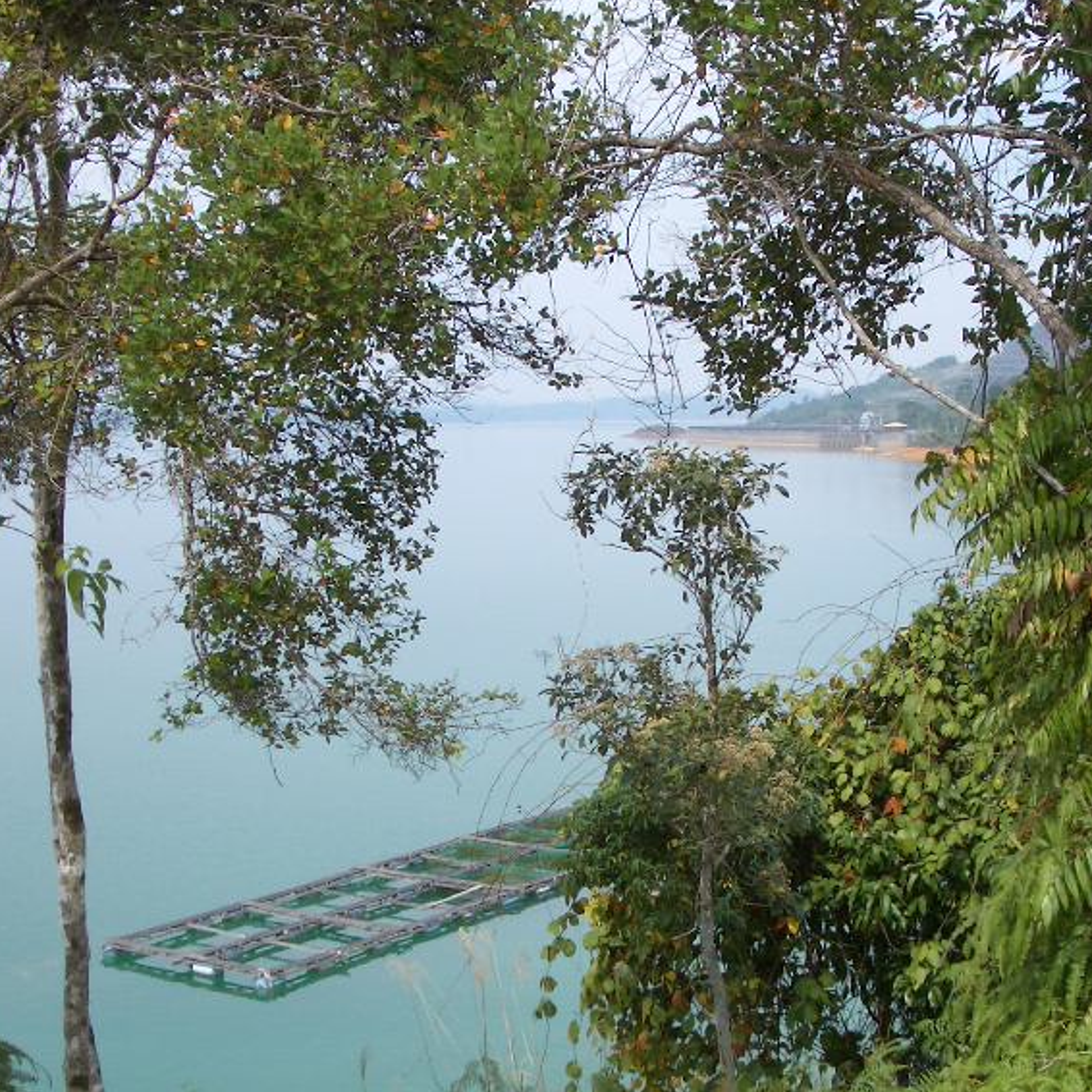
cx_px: 660
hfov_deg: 30.5
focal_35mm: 56
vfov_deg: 30.6
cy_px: 571
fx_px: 1999
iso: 50
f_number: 4.3
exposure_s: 1/400
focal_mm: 5.8
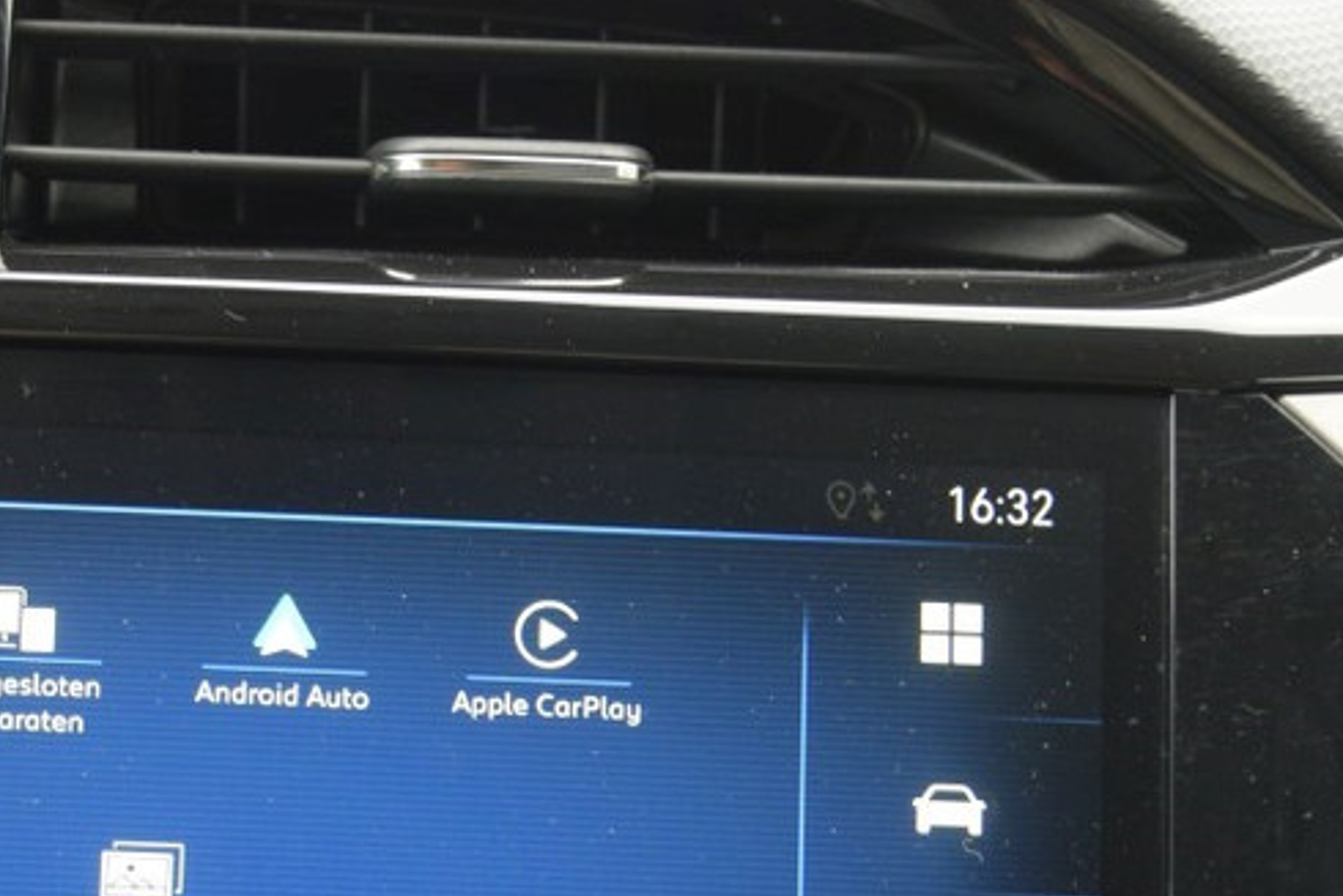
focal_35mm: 94
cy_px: 832
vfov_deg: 14.4
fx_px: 3508
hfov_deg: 21.4
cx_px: 233
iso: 720
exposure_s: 1/60
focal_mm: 30
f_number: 4.2
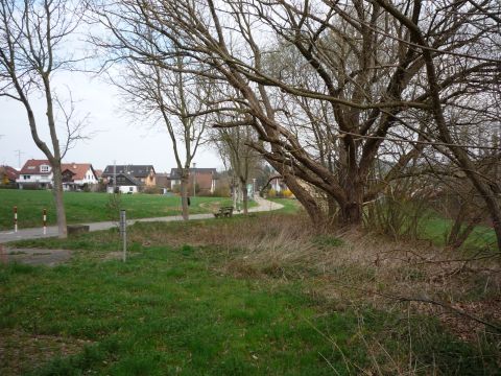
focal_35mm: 32
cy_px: 188
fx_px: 463
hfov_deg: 56.8
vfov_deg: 44.2
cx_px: 250
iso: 100
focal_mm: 5.2
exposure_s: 1/250
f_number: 4
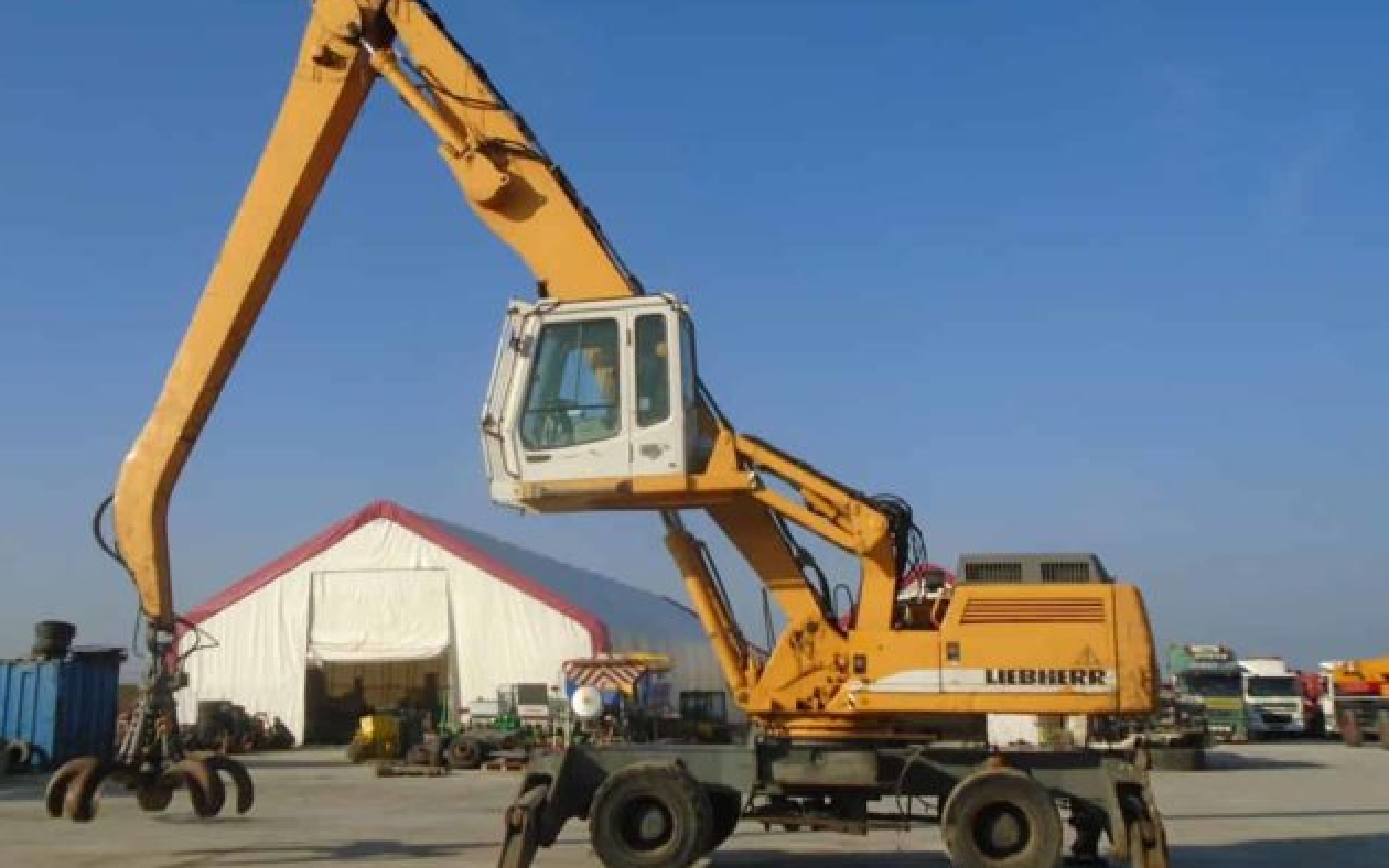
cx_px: 631
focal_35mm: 35
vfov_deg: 36.3
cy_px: 454
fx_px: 1325
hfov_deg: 55.2
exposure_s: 1/250
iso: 100
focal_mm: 4.6
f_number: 8
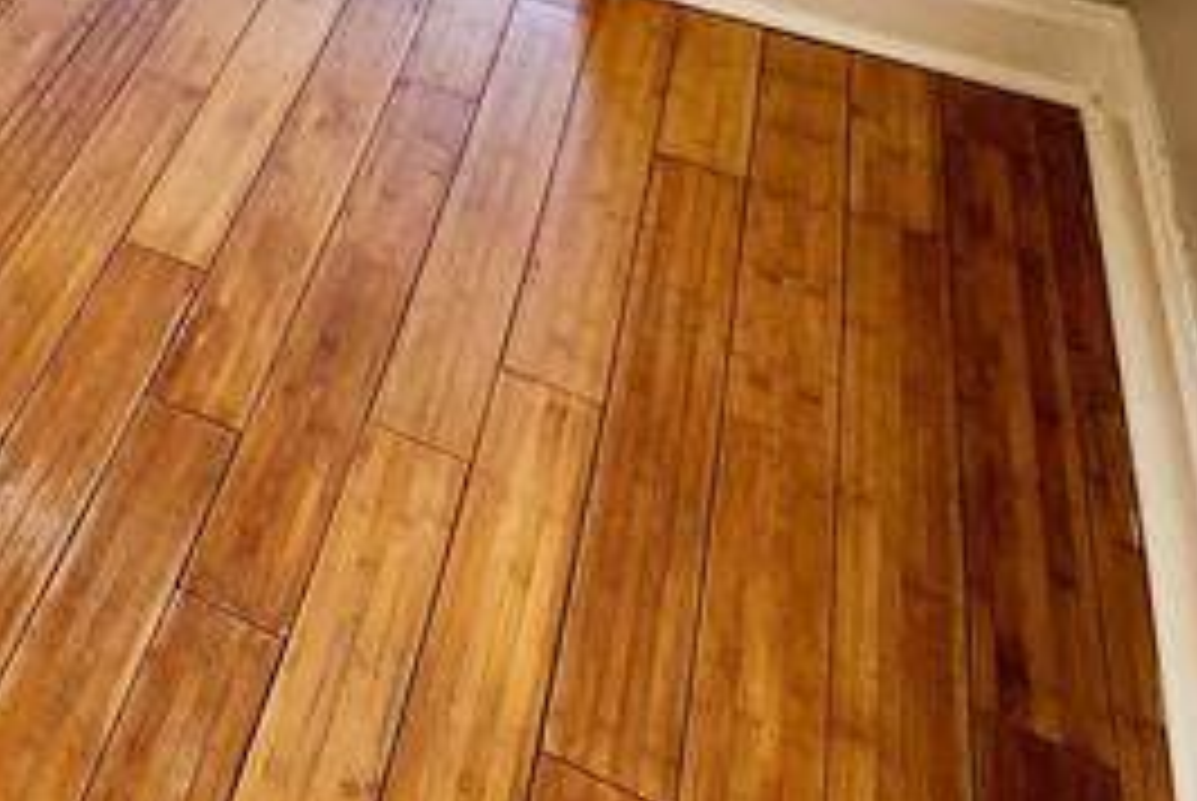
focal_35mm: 52
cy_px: -688
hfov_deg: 28.1
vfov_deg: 19.0
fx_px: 1731
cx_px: -513
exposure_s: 1/120
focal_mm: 2.2
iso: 80
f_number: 2.2
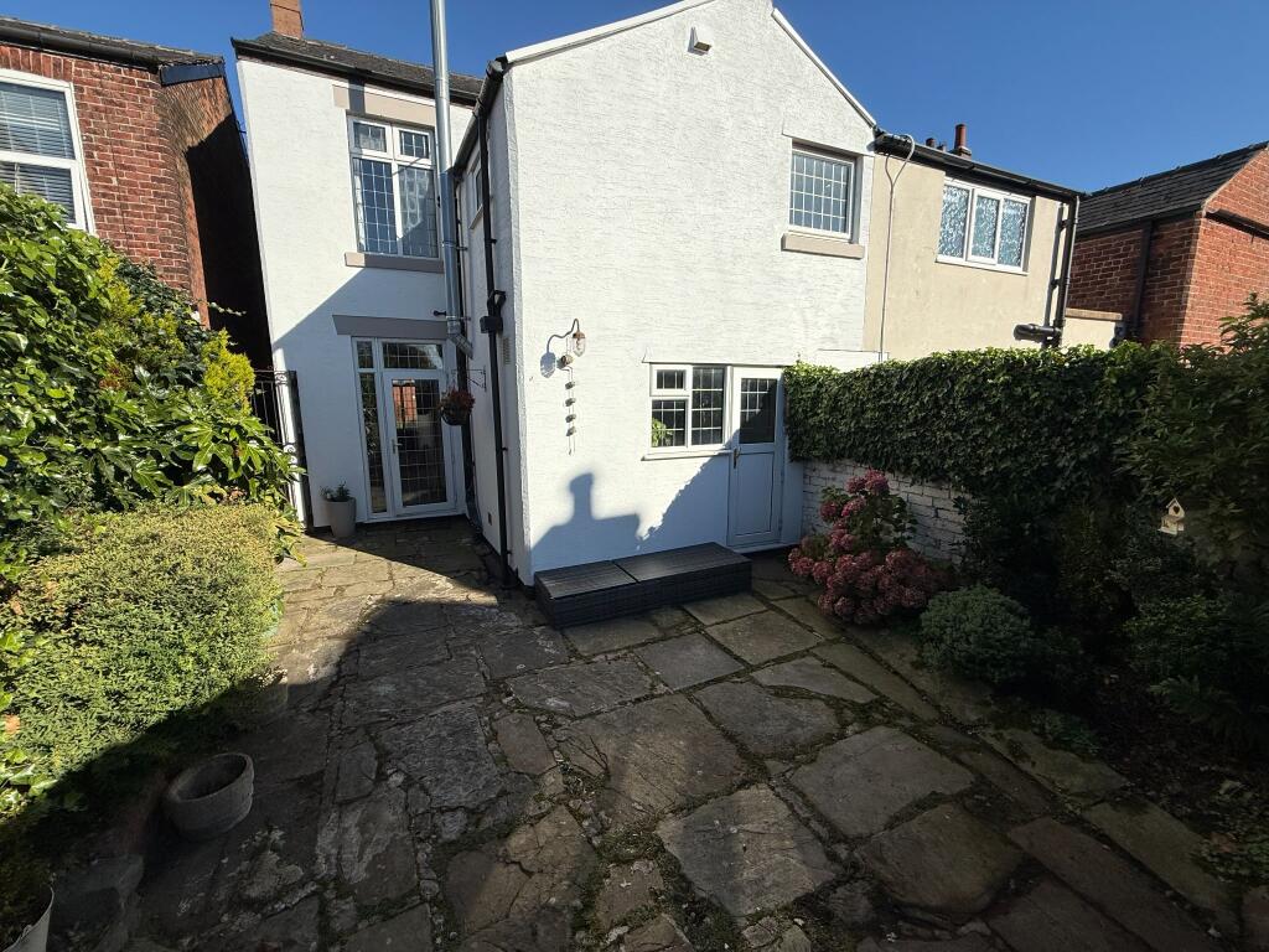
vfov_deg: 85.7
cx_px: 634
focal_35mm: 14
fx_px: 513
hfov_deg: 102.1
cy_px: 476
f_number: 2.2
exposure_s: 1/4149
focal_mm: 2.22
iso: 50
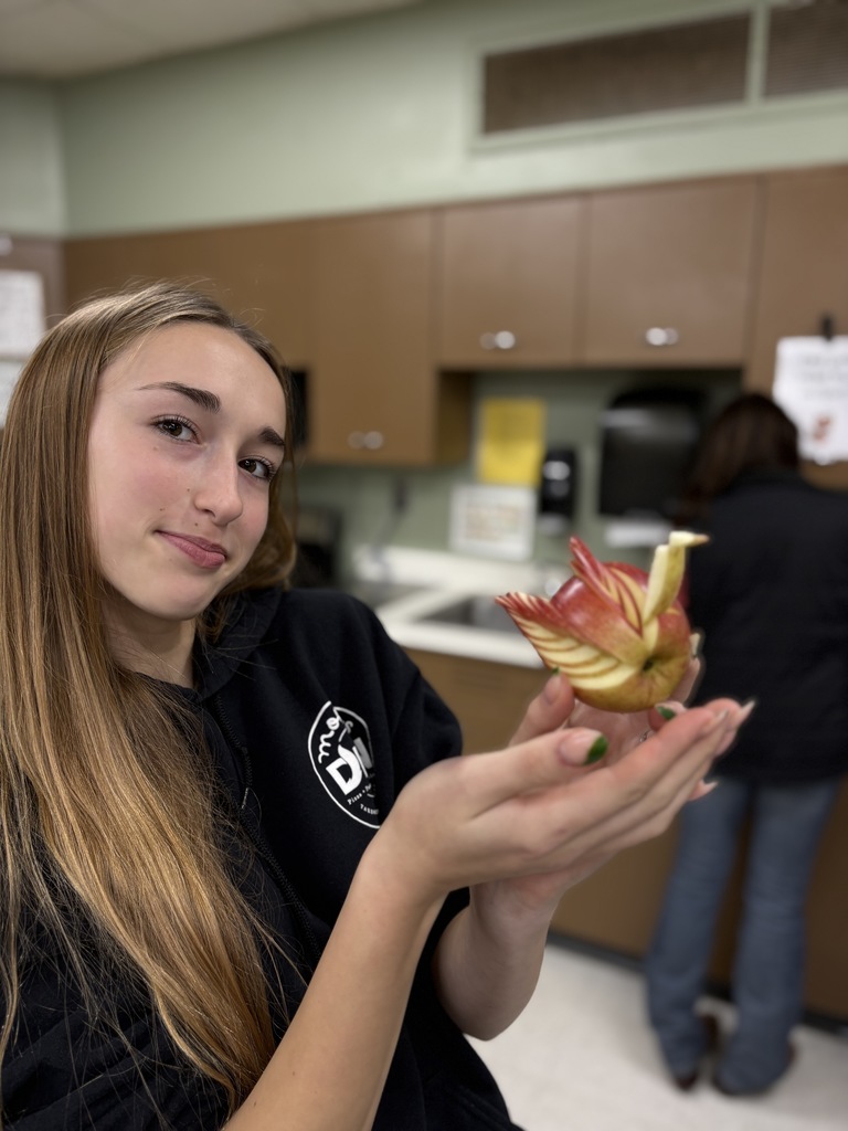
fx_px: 849
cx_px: 424
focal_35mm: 26
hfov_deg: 53.1
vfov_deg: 67.3
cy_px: 566
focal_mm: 5.96
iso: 100
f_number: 1.6
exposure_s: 1/75
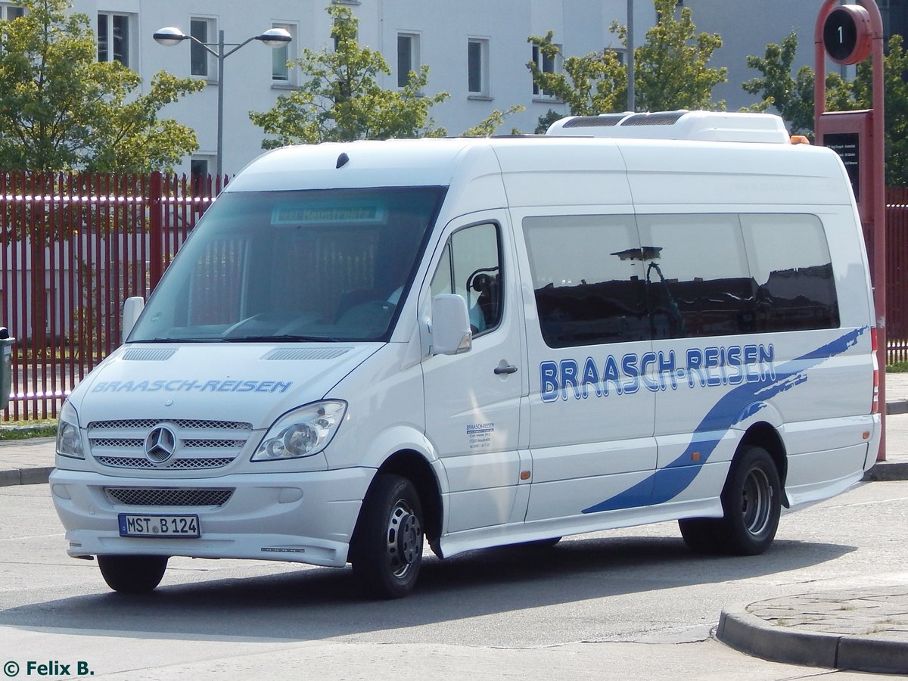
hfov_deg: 17.3
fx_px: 2990
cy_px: 340
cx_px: 454
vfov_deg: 13.0
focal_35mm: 114
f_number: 4.6
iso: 125
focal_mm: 20.5
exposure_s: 1/800
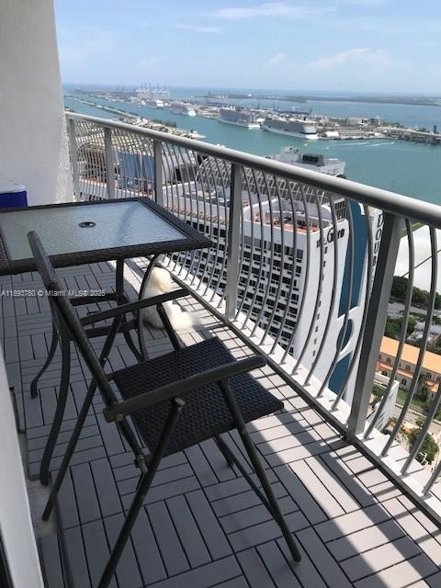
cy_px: 294
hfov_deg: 49.7
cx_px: 220
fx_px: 476
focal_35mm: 28
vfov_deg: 63.4
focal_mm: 3.99
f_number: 1.8
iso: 20
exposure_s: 1/2398
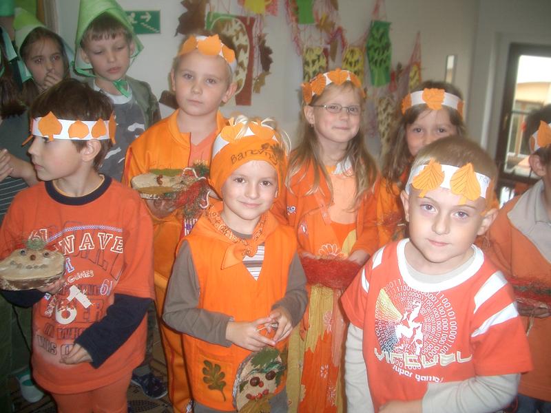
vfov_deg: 40.7
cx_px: 276
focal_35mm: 35
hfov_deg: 52.6
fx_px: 557
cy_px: 206
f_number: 2.6
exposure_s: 1/40
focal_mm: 5.8
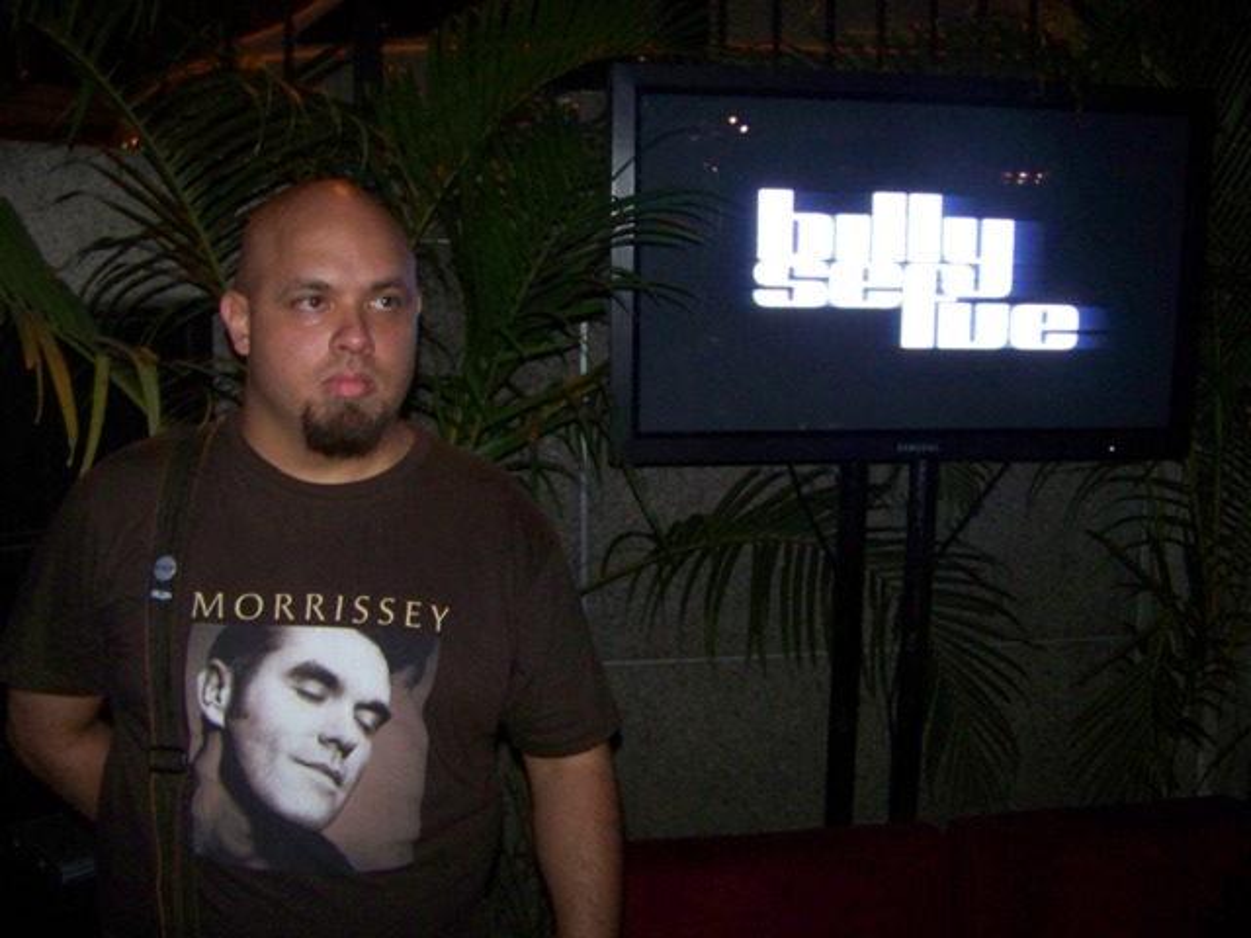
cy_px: 469
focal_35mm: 36
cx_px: 626
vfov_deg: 39.7
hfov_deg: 51.4
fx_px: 1301
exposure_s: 1/30
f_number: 2.8
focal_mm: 5.85
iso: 200
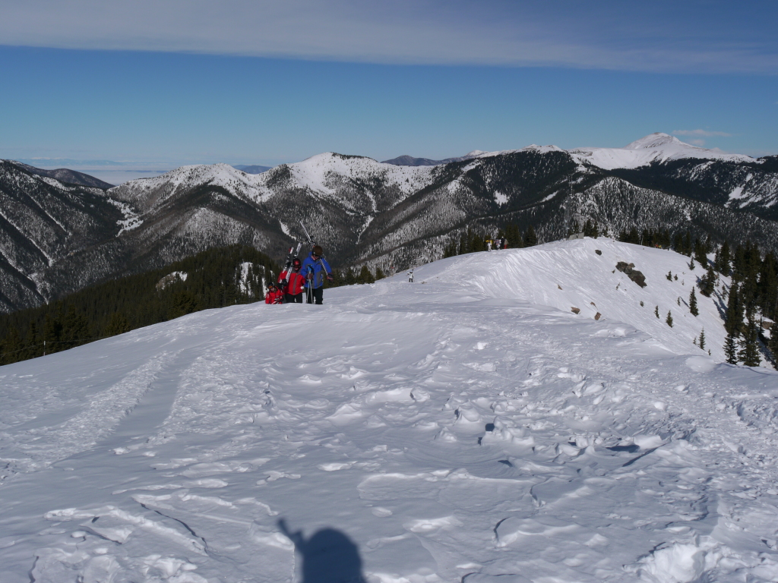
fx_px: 809
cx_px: 389
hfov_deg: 51.4
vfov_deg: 39.7
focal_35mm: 36
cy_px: 292
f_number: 11
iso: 100
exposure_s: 1/800
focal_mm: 18
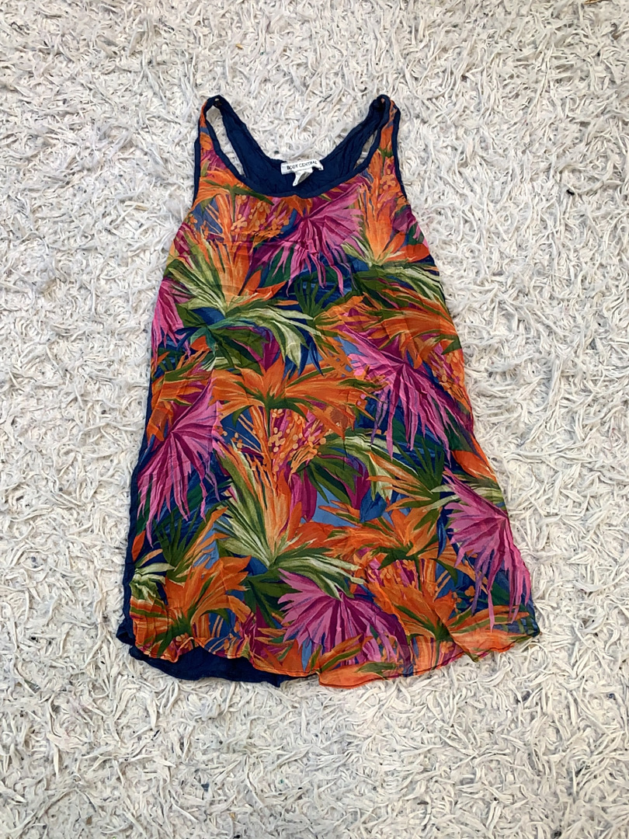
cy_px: 420
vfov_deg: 67.3
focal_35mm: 26
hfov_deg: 53.1
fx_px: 630
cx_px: 314
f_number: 1.8
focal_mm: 4.25
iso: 64
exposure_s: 1/100
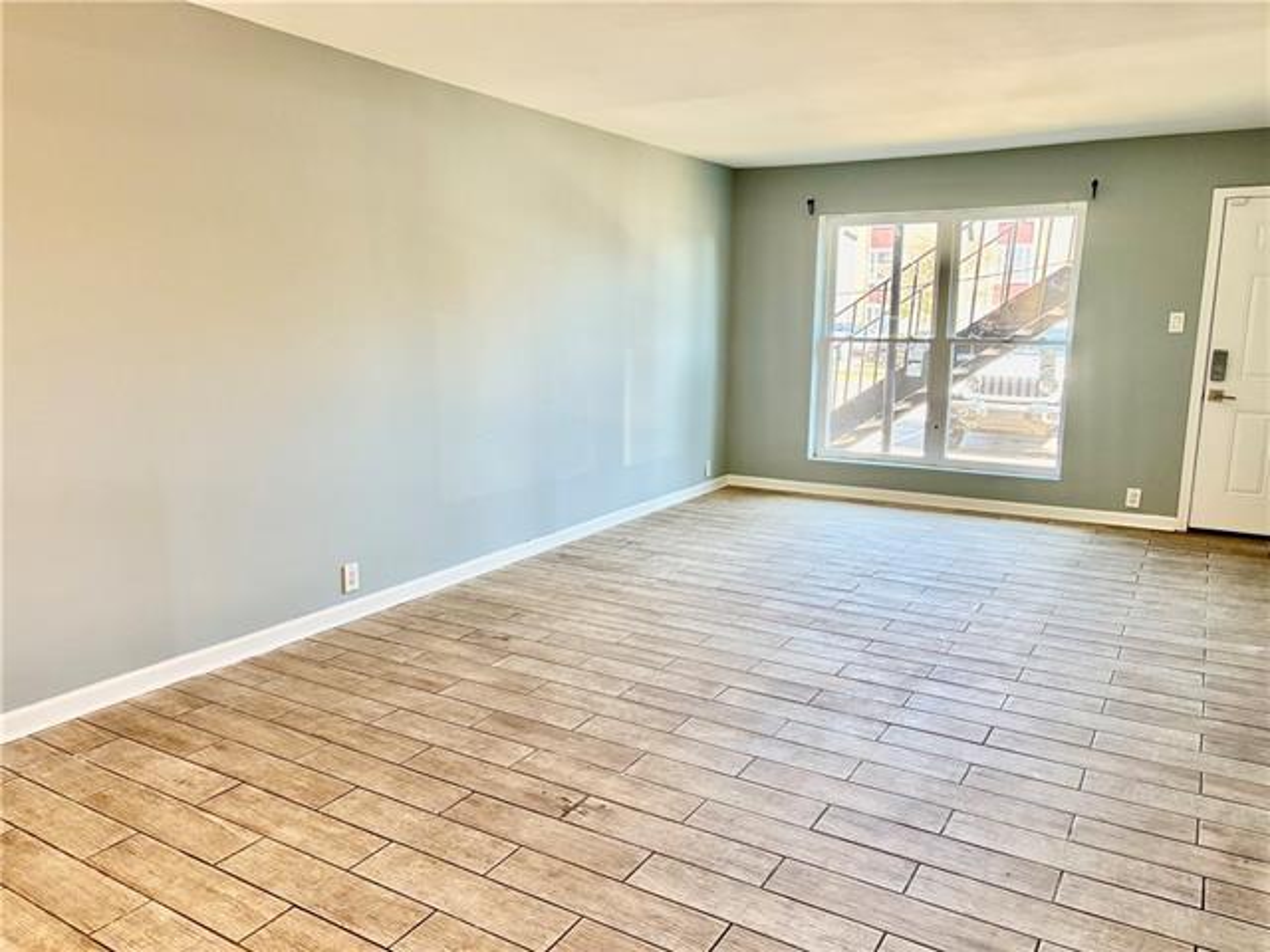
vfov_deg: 53.1
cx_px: 635
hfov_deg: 67.3
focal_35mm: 26
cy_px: 476
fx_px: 954
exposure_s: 1/60
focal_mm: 5.96
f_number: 1.6
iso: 160
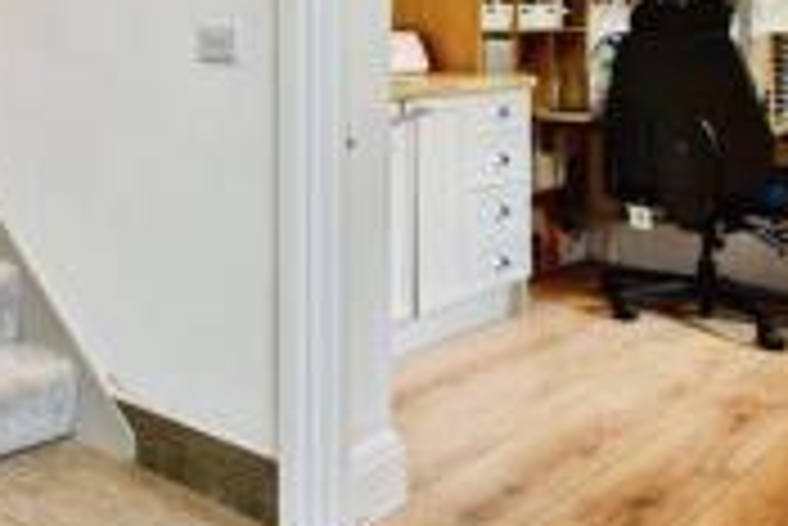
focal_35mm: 38
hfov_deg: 34.5
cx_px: -252
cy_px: 79
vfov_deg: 33.7
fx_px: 832
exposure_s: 1/60
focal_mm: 14
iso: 400
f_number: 4
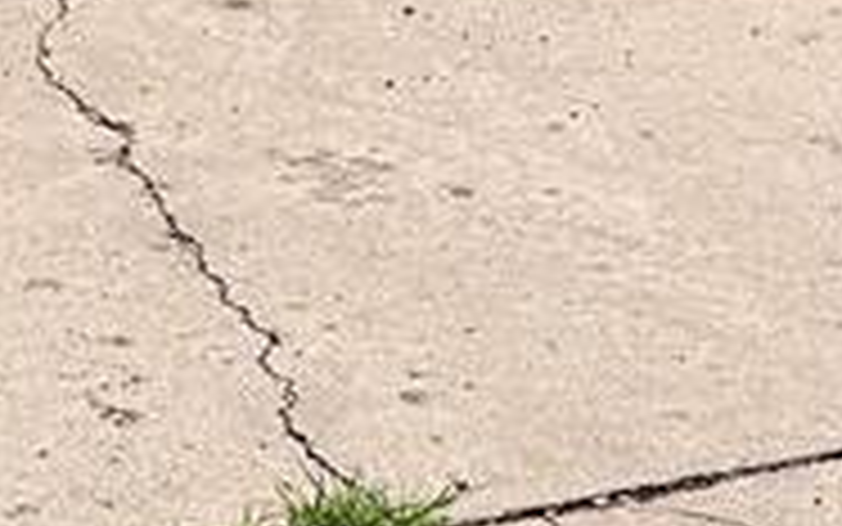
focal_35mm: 139
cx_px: 527
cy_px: -1005
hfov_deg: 15.0
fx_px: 3191
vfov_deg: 8.2
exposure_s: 1/6173
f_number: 1.78
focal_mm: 6.76
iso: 80
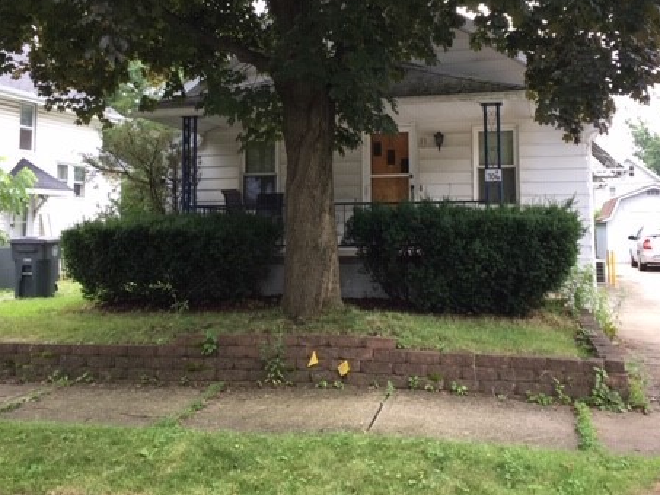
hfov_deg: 45.8
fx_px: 782
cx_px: 341
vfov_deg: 34.7
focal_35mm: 41
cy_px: 153
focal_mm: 4.15
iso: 32
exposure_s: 1/120
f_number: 2.2
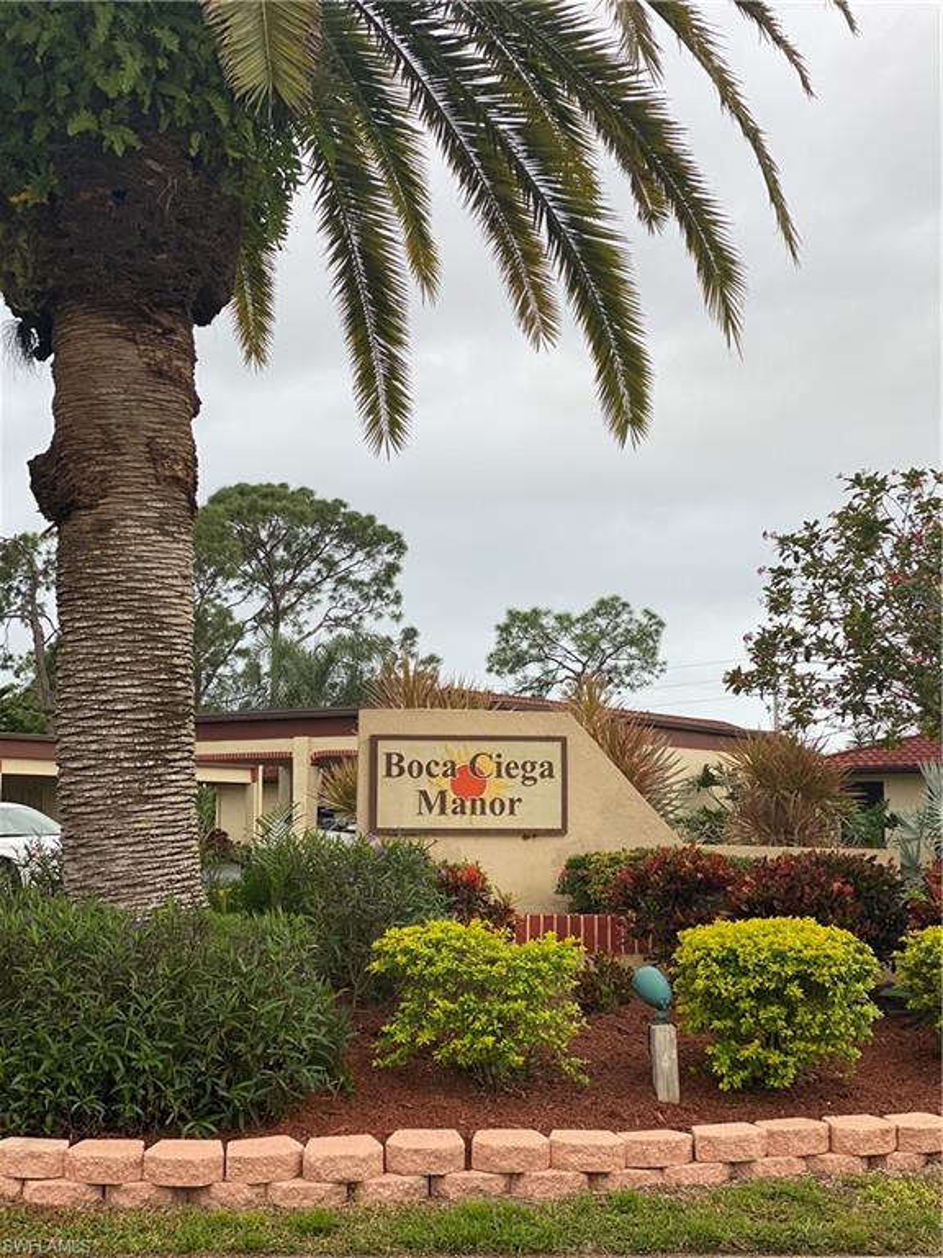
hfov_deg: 28.0
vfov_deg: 36.8
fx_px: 1889
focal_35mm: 52
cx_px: 472
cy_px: 629
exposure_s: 1/122
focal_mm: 6
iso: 32
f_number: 2
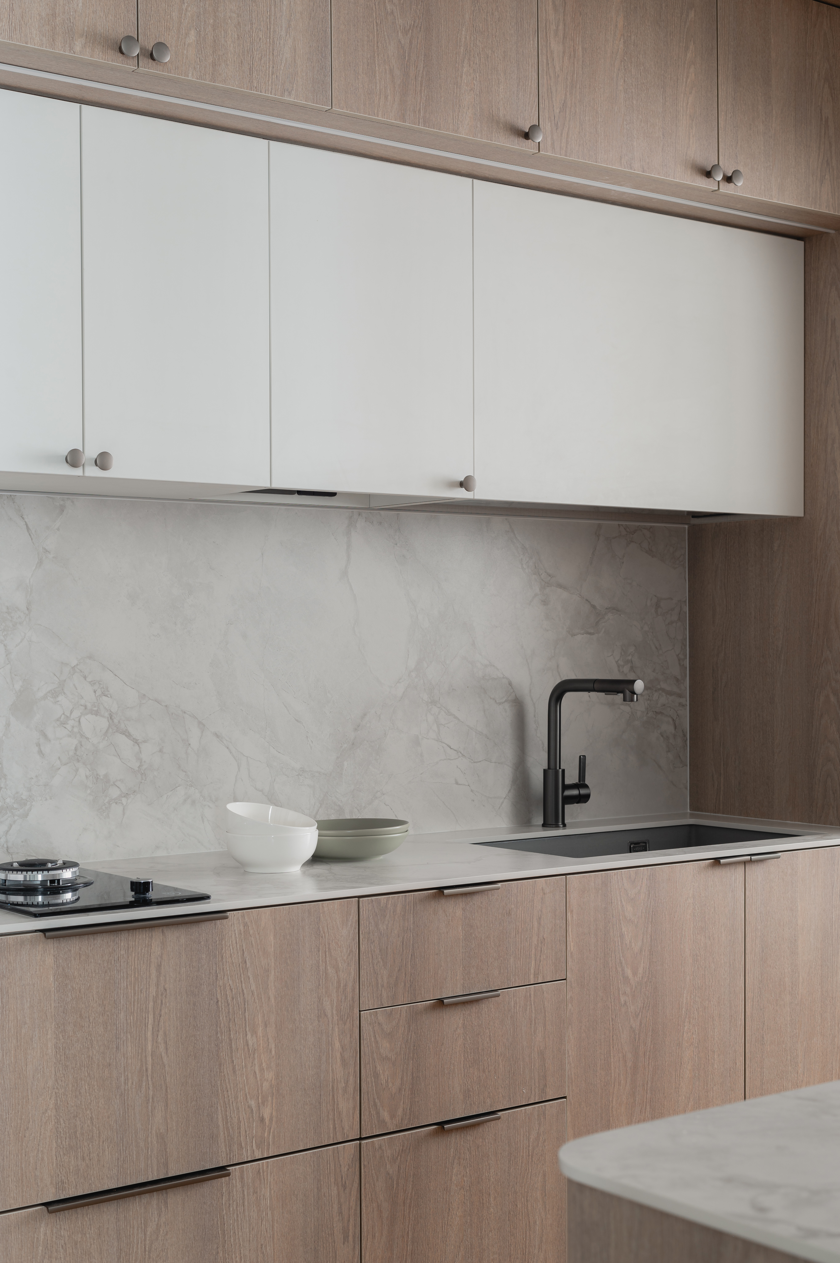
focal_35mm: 50
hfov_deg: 27.0
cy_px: 632
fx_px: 1752
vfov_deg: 39.6
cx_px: 420
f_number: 8
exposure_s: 1.6
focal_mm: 50
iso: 100
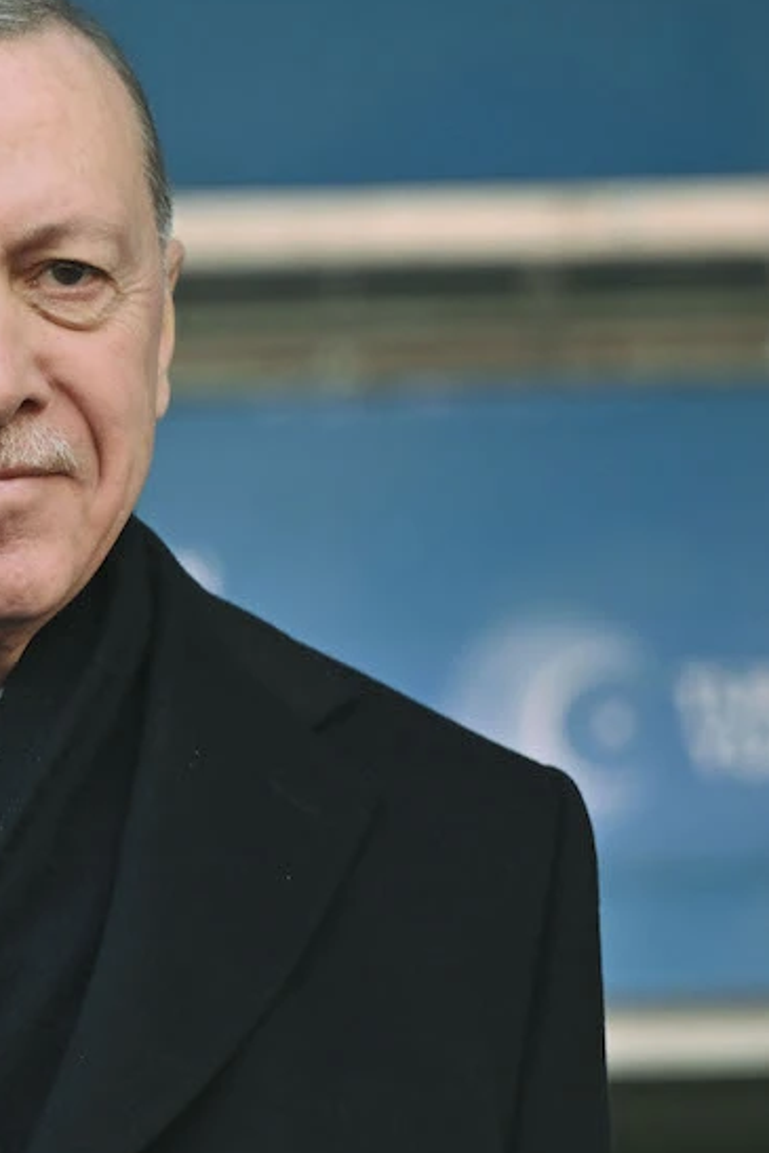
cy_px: 586
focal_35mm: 425
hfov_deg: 3.2
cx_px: -65
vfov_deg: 4.8
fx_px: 13608
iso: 400
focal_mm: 155
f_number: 2.8
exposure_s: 1/1600
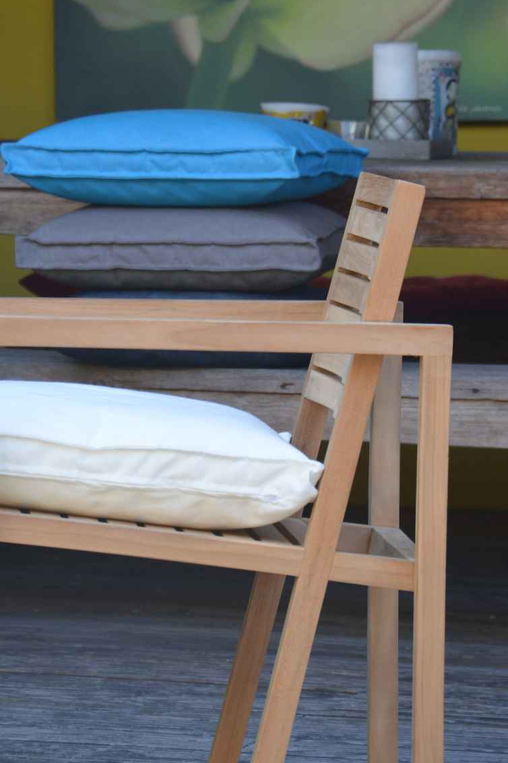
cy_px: 374
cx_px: 171
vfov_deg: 7.7
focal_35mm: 267
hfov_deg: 5.1
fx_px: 5655
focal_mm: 105
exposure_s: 1/125
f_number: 5.6
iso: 280
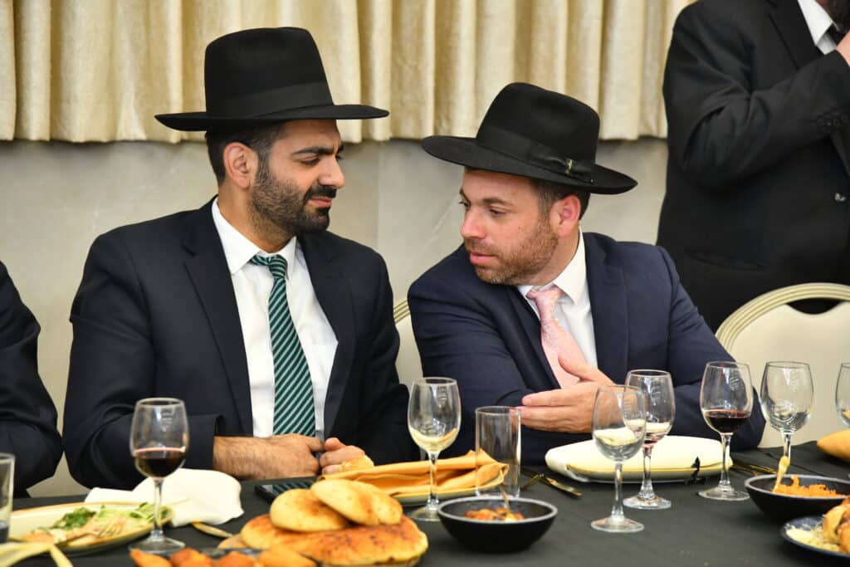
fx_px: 2834
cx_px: 425
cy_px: 284
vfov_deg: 11.4
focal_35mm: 120
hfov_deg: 17.1
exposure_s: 1/200
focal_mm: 120
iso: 1000
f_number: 5
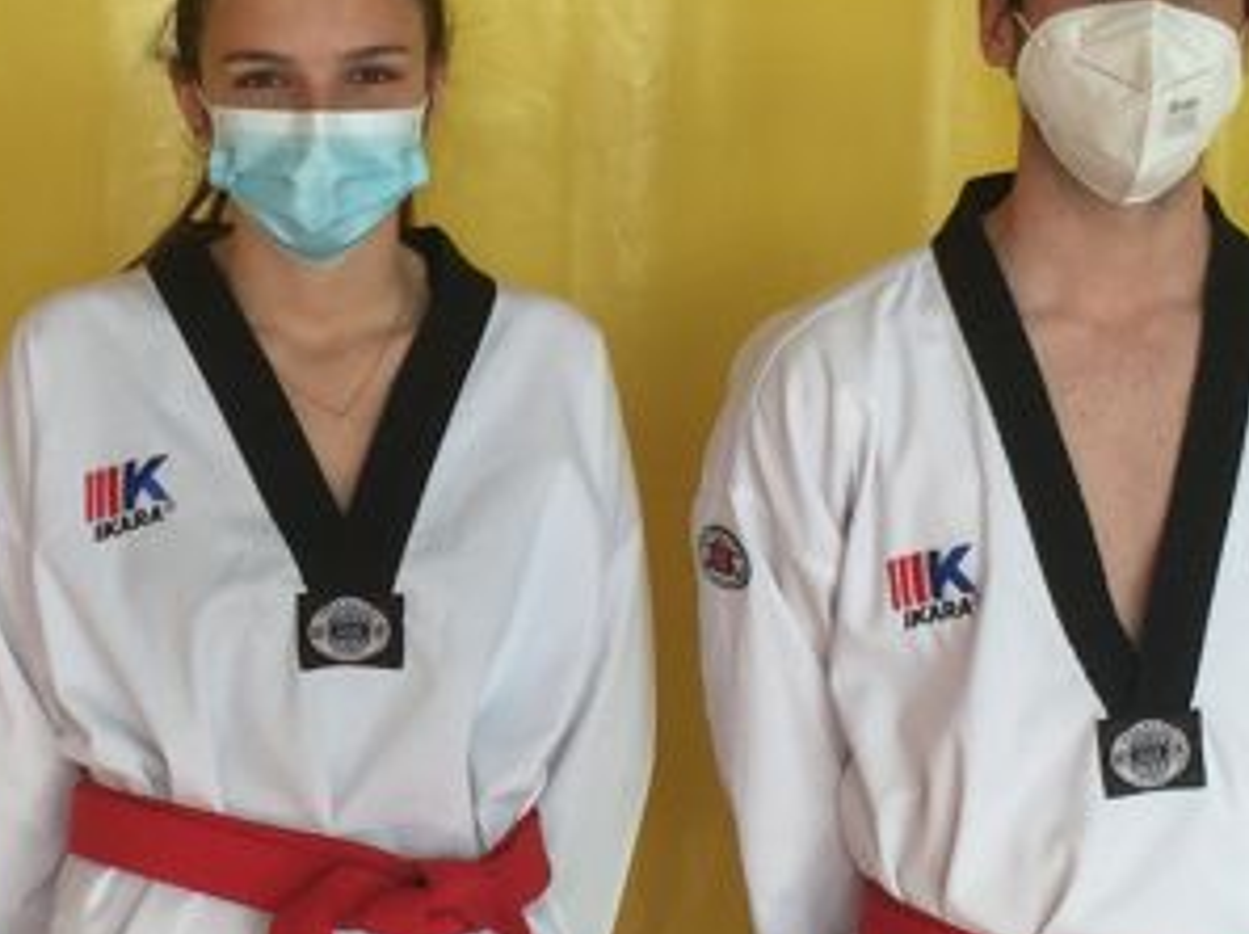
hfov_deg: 19.5
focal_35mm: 100
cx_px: 275
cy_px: 313
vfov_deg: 14.7
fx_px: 3604
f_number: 2.2
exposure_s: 1/126
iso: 32
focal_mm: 4.15
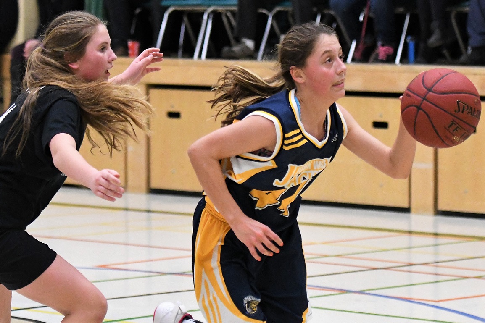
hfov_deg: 18.2
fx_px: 1515
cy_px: 162
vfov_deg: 12.2
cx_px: 242
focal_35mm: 112
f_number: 2.8
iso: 5600
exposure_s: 1/800
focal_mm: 75
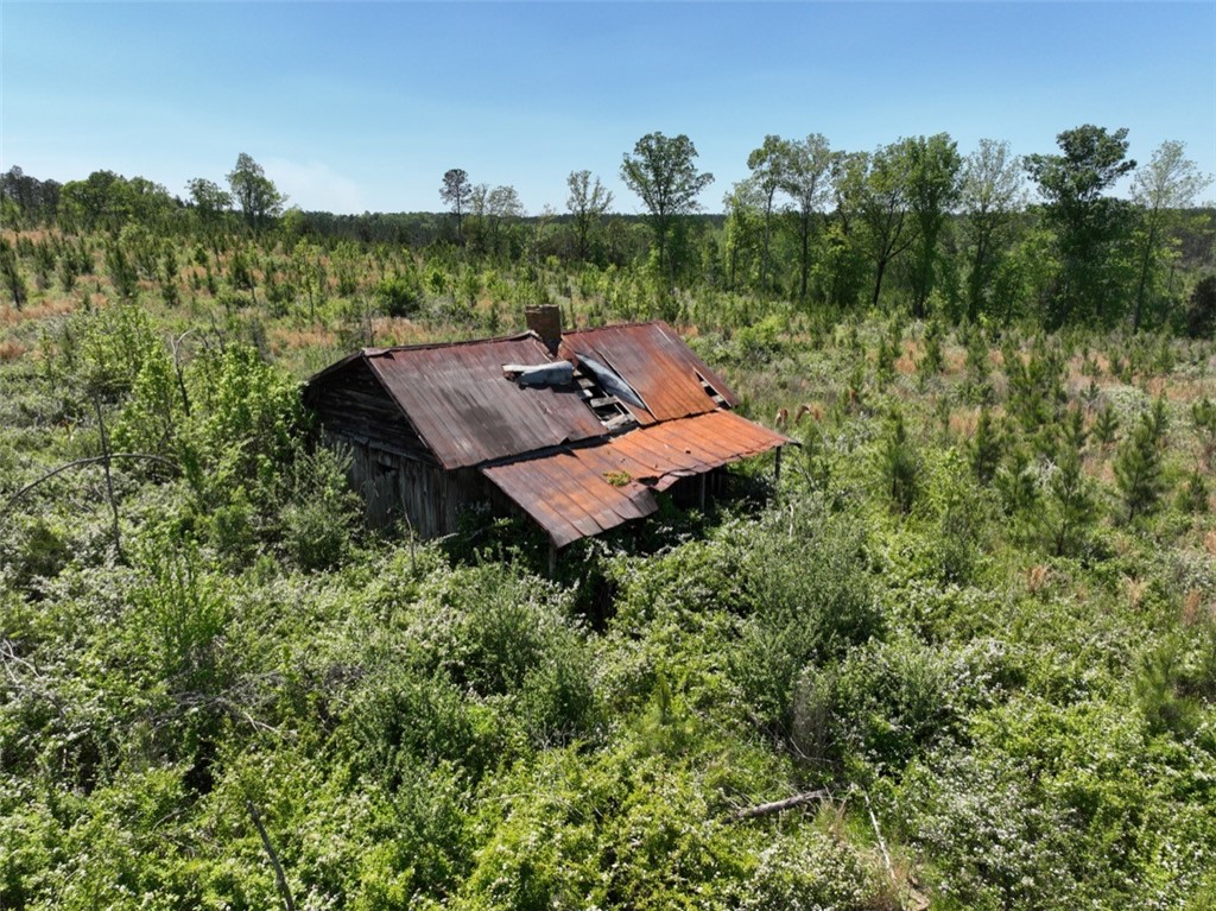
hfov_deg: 71.6
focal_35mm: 24
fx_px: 843
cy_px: 456
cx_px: 608
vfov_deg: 56.8
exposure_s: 1/240
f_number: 2.8
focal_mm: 12.29
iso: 110
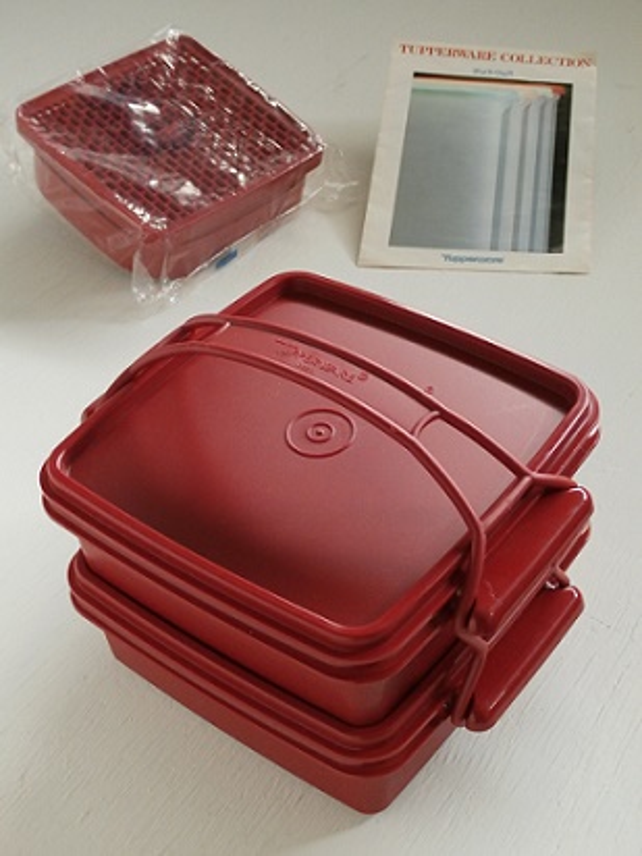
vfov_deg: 38.2
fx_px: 1236
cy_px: 428
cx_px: 321
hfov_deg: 29.1
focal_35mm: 50
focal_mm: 8.85
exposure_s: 1/8
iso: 400
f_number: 3.9
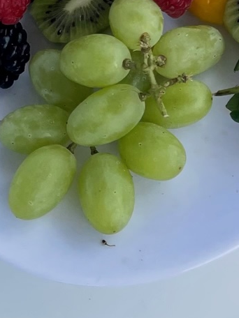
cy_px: -174
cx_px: 370
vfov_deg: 15.6
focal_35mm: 115
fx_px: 1059
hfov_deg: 12.2
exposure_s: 1/2304
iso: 32
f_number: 1.6
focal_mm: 4.2
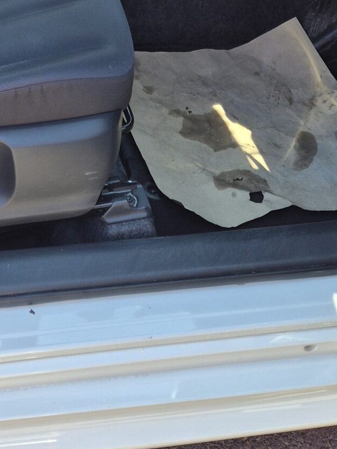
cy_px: -96
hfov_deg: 20.4
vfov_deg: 24.9
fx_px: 908
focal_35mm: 70
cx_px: 10
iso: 25
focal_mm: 5.4
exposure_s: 1/280
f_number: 1.8
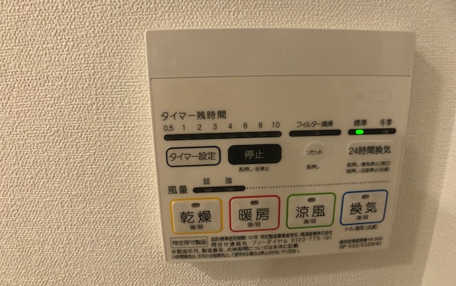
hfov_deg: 62.9
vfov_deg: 41.9
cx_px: 229
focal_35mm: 30
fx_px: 373
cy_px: 139
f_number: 1.8
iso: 40
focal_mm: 3.99
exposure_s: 1/17
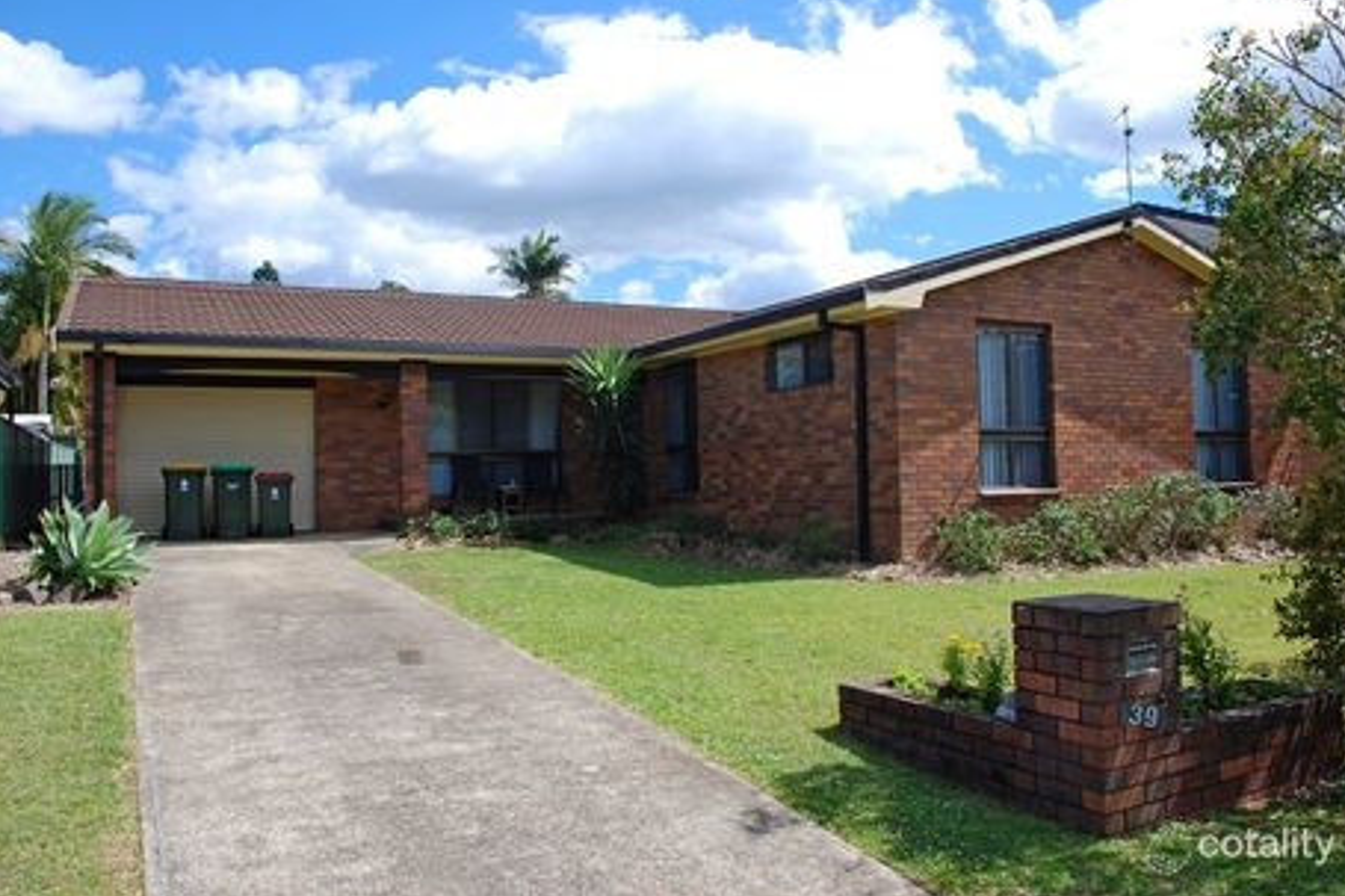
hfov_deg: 60.3
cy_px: 442
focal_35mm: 31
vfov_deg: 42.3
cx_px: 689
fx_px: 1158
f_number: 7.1
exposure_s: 1/200
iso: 100
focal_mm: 20
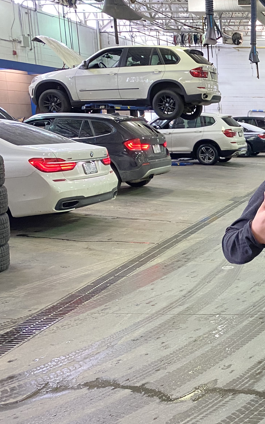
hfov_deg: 24.1
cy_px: 242
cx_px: 327
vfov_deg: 41.7
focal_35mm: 48
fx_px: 555
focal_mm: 4.25
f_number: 1.8
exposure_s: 1/60
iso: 200
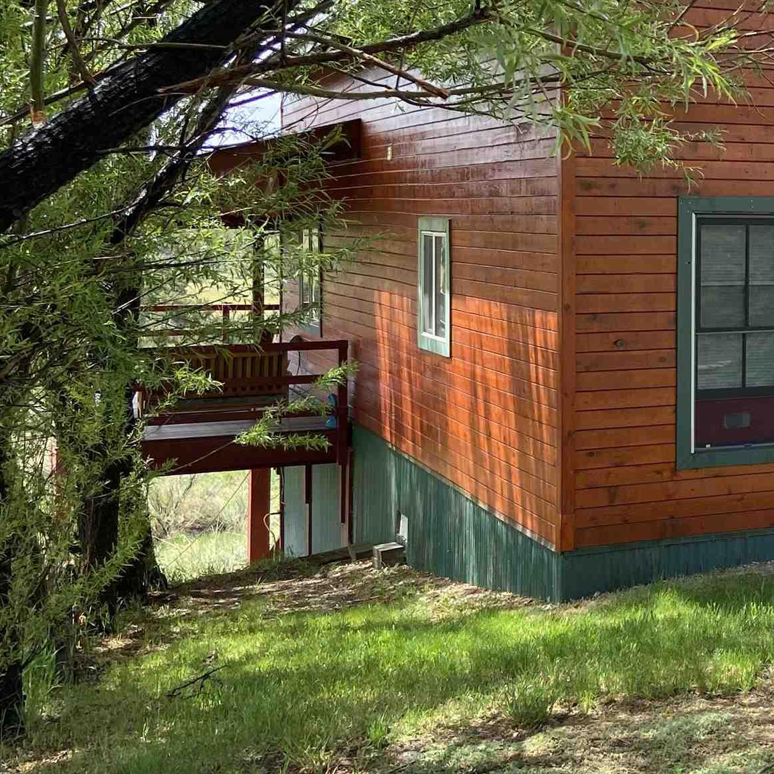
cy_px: 286
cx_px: 919
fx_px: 1543
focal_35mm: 61
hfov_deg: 25.4
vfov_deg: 28.0
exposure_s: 1/822
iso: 32
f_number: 1.8
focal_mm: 4.25
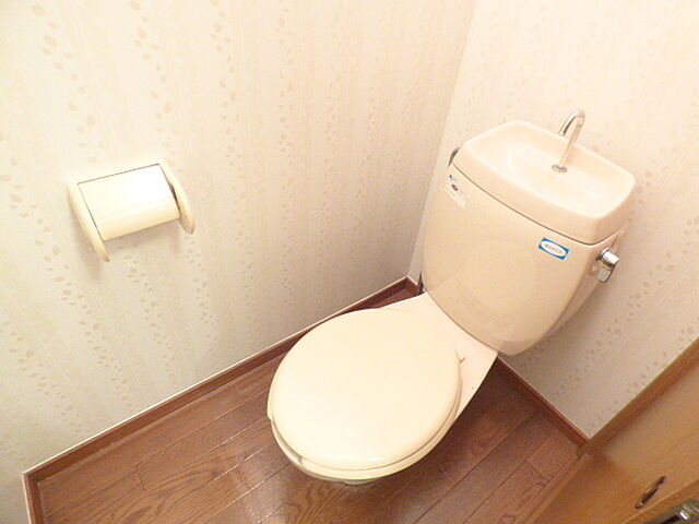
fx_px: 404
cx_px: 350
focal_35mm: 20
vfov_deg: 66.0
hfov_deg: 81.7
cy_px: 262
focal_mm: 3.58
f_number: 2.8
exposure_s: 1/6
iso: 400
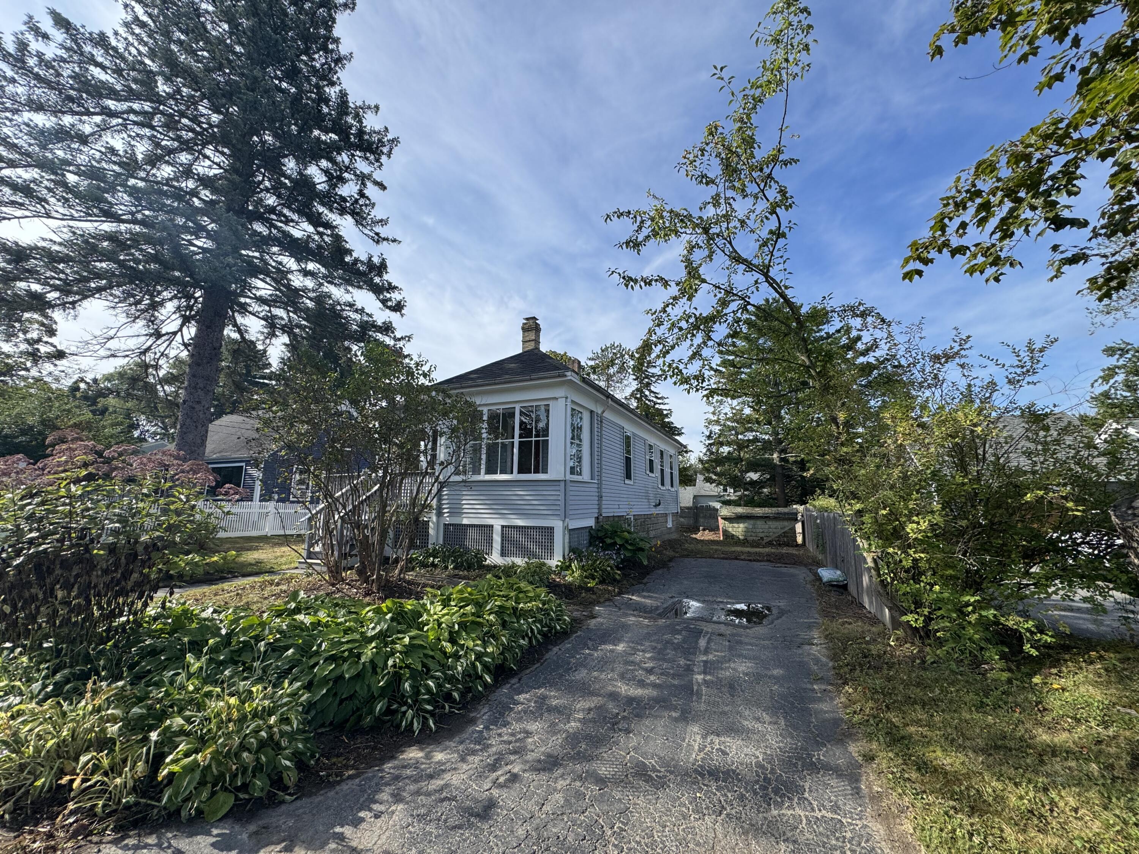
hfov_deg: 102.1
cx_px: 570
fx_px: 461
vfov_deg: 85.7
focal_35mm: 14
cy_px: 427
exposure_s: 1/1420
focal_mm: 2.22
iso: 50
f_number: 2.2
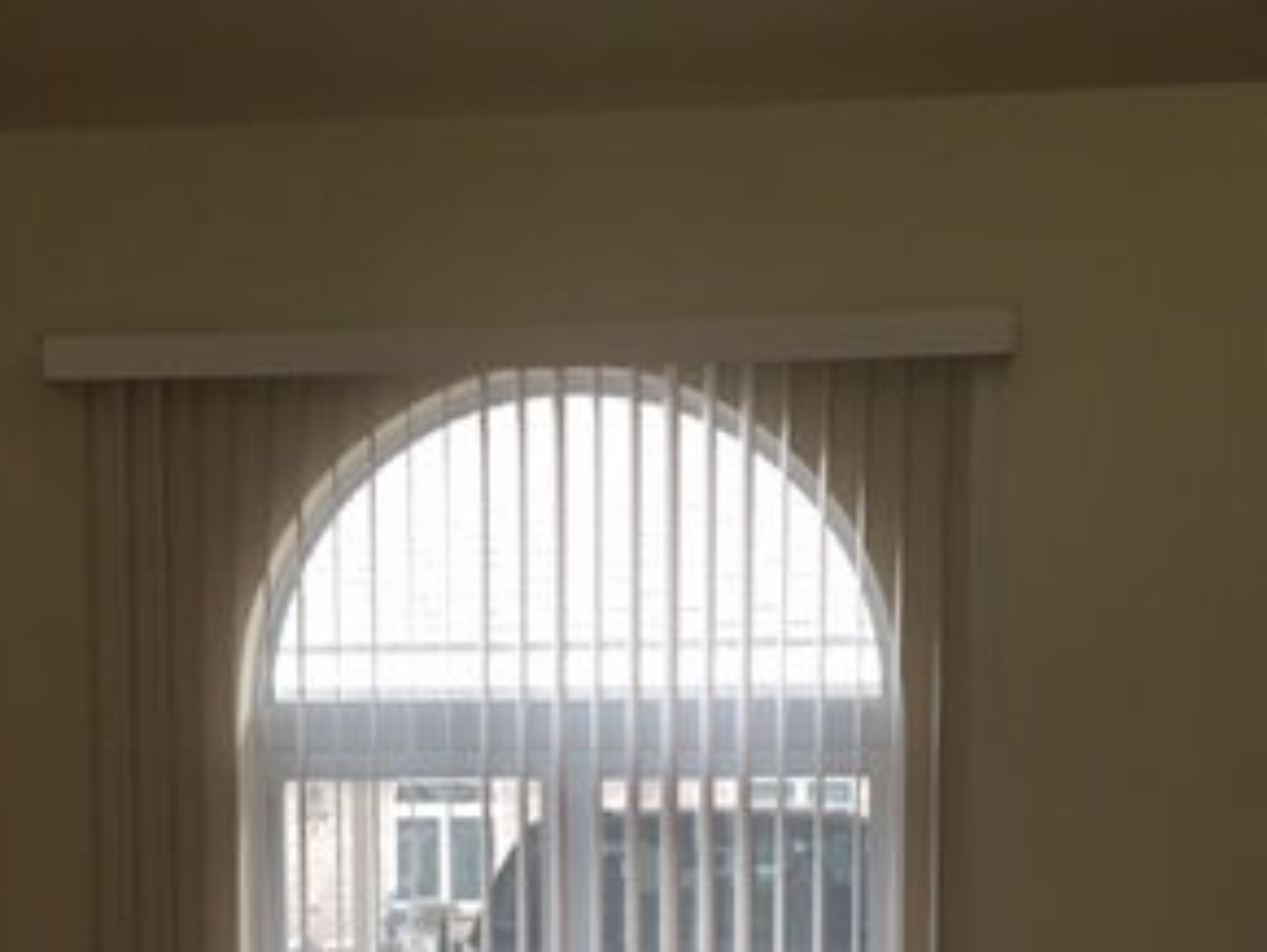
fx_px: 2344
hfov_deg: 30.2
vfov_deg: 22.1
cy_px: 956
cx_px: 533
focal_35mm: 64
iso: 40
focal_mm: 4.15
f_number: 2.2
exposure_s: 1/30
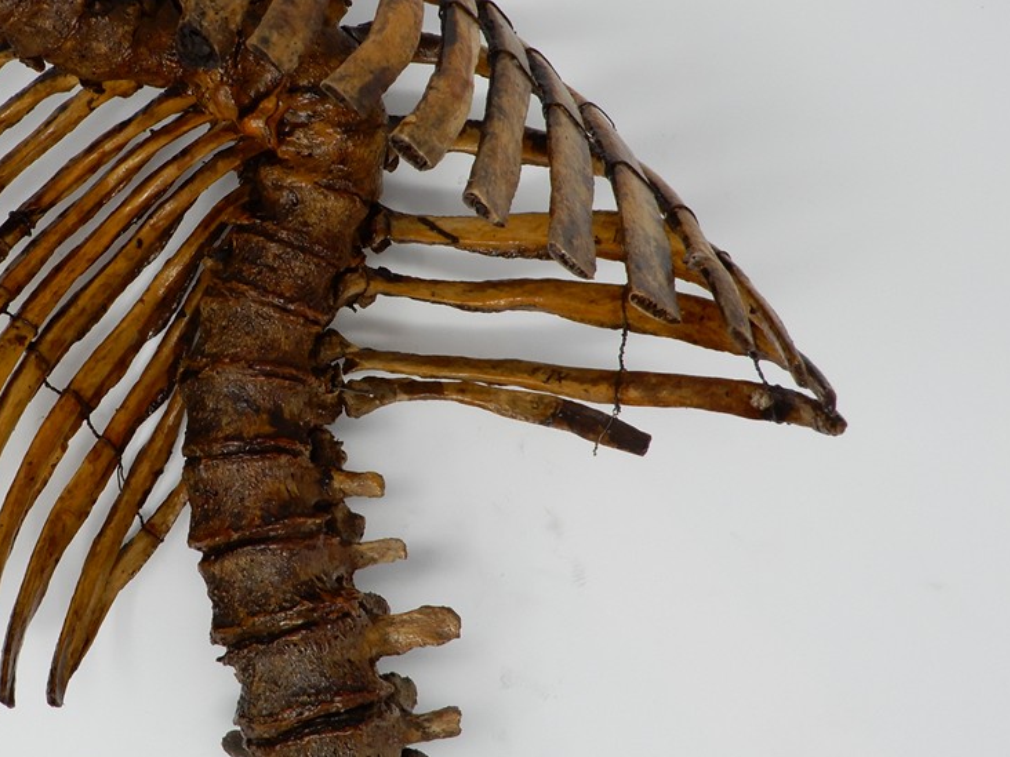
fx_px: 1809
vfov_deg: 23.6
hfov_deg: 30.5
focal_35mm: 62
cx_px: 222
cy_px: 294
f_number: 5.6
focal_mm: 6.2
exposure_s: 1/50
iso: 110
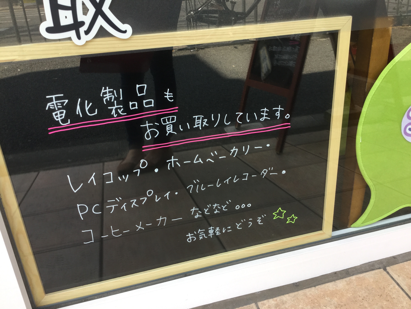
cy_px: 154
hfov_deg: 58.4
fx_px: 368
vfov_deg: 45.4
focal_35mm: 31
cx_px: 206
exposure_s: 1/120
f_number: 2.4
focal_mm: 3.3
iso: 25
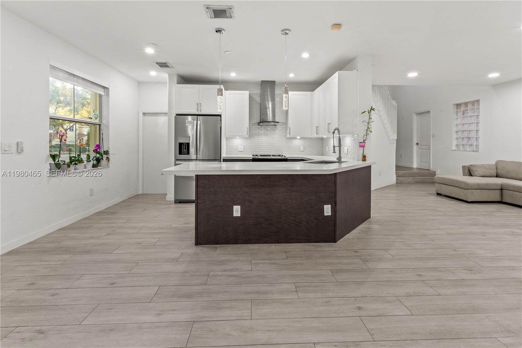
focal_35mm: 15
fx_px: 217
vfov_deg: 77.3
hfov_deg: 100.4
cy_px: 174
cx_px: 261
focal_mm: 10
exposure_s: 1/2
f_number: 9
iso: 200
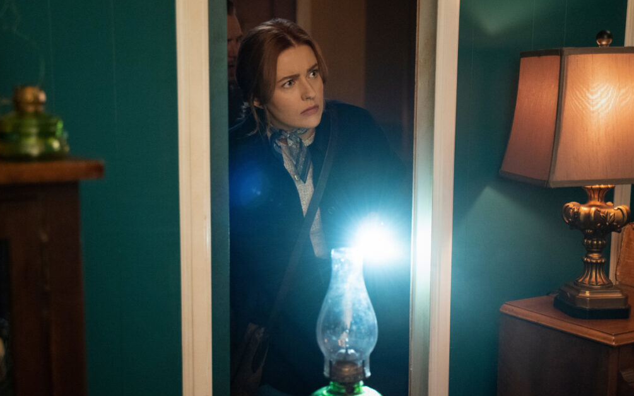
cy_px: 214
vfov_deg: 24.0
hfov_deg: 37.5
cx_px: 318
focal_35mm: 54
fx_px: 933
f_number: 2.8
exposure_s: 1/250
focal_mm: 52
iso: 8000
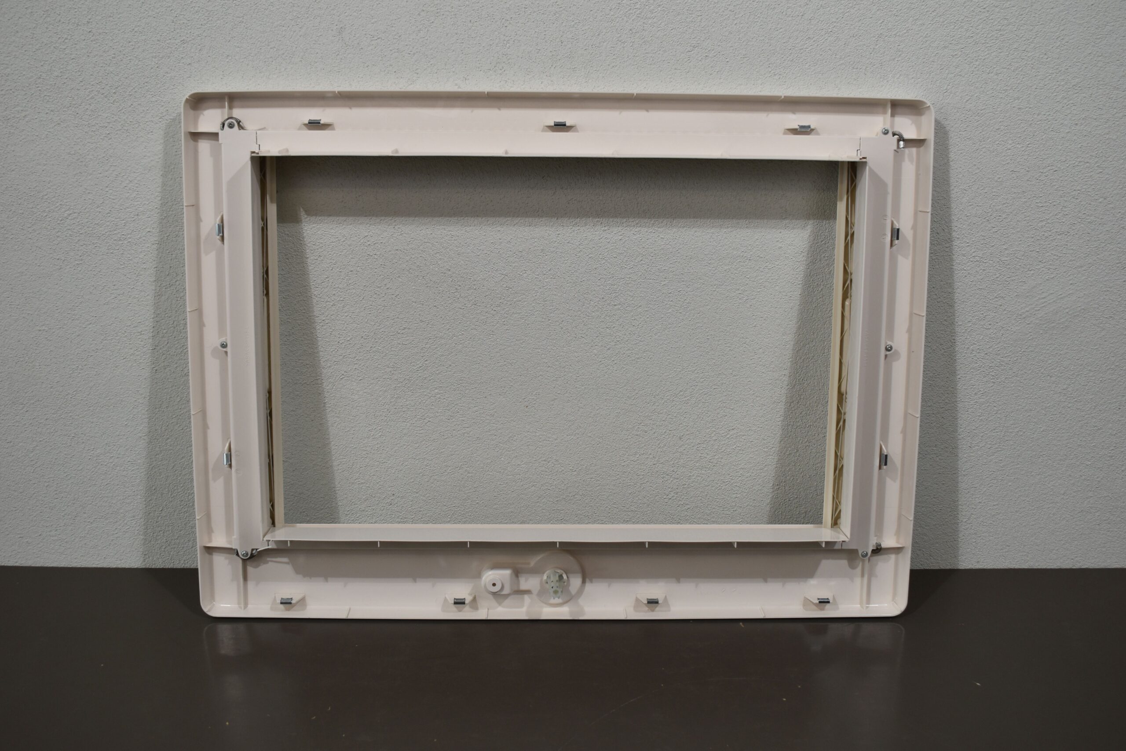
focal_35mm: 40
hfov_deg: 47.9
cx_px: 563
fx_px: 1267
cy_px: 376
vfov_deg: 33.0
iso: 280
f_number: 5.6
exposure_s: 1/125
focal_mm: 27
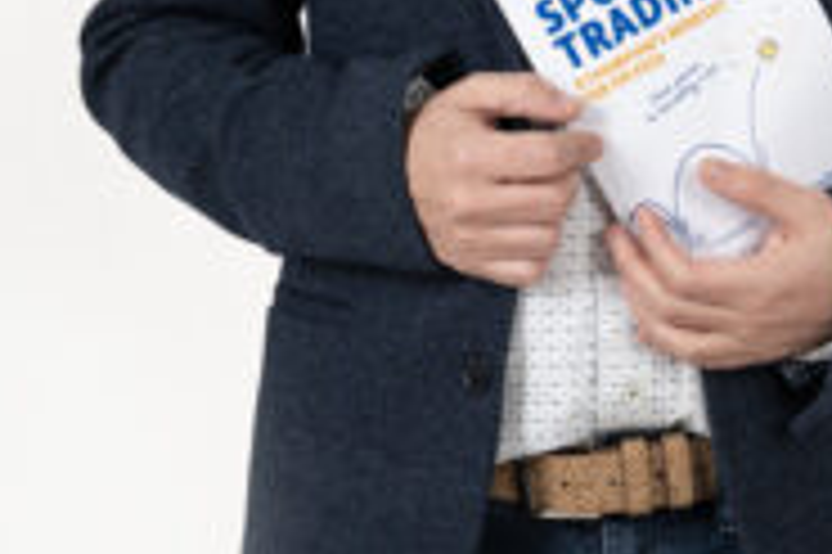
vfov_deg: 4.3
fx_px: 7389
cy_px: -126
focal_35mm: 320
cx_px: 549
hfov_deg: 6.4
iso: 200
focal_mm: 85
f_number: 4
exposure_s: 1/200
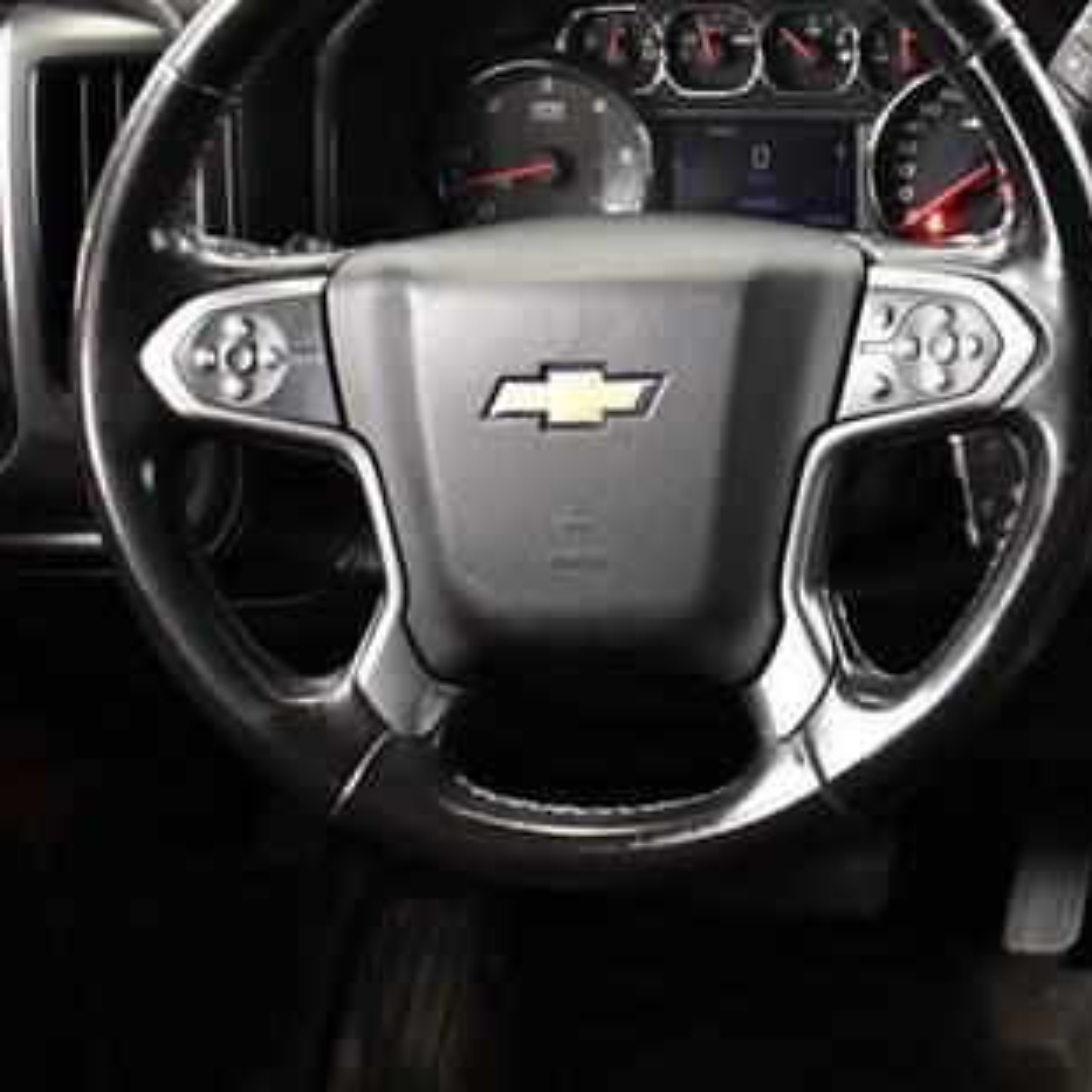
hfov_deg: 25.8
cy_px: 386
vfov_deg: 27.2
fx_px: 2248
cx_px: 1113
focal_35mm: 63
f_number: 3.5
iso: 4000
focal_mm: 18
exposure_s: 1/60
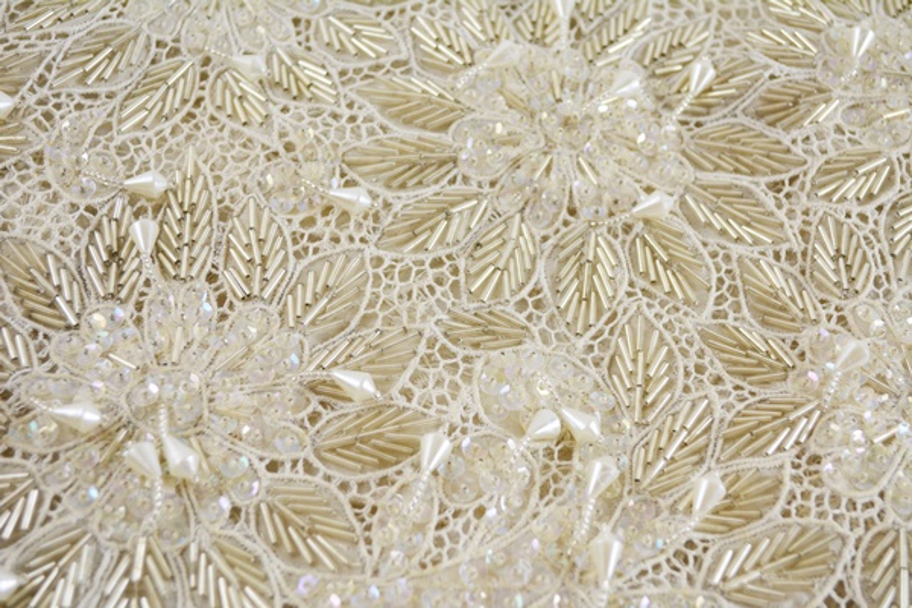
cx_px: 456
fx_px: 1330
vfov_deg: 25.8
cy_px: 304
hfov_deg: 37.9
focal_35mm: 52
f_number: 5.6
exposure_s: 1/125
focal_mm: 35
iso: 200
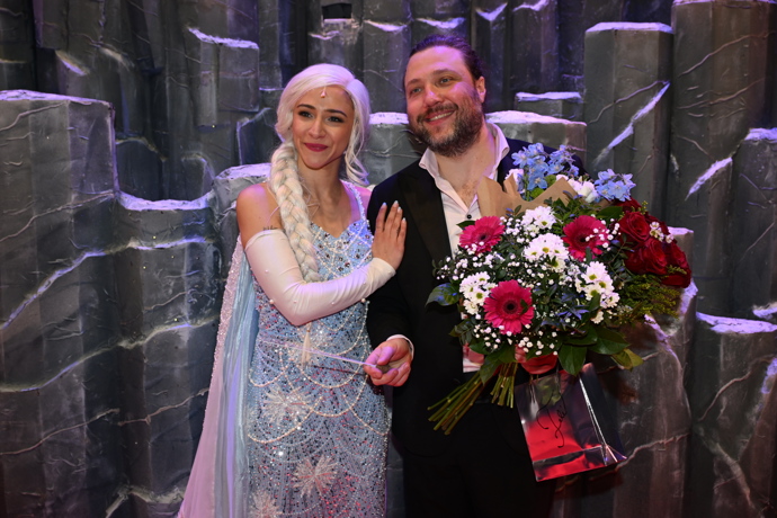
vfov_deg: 36.9
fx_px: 777
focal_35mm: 36
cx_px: 388
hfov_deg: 53.1
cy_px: 259
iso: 800
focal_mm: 36
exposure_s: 1/100
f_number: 5.6
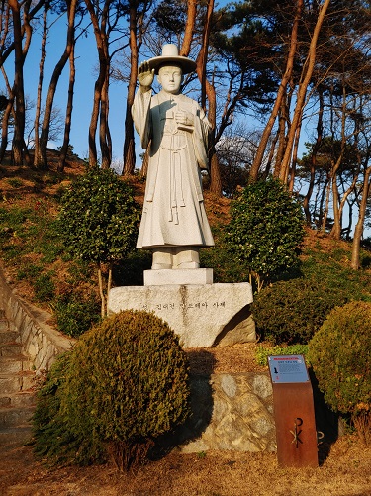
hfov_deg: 29.1
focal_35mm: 50
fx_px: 715
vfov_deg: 38.2
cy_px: 248
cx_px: 186
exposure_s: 1/505
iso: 50
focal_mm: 5.88
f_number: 2.4
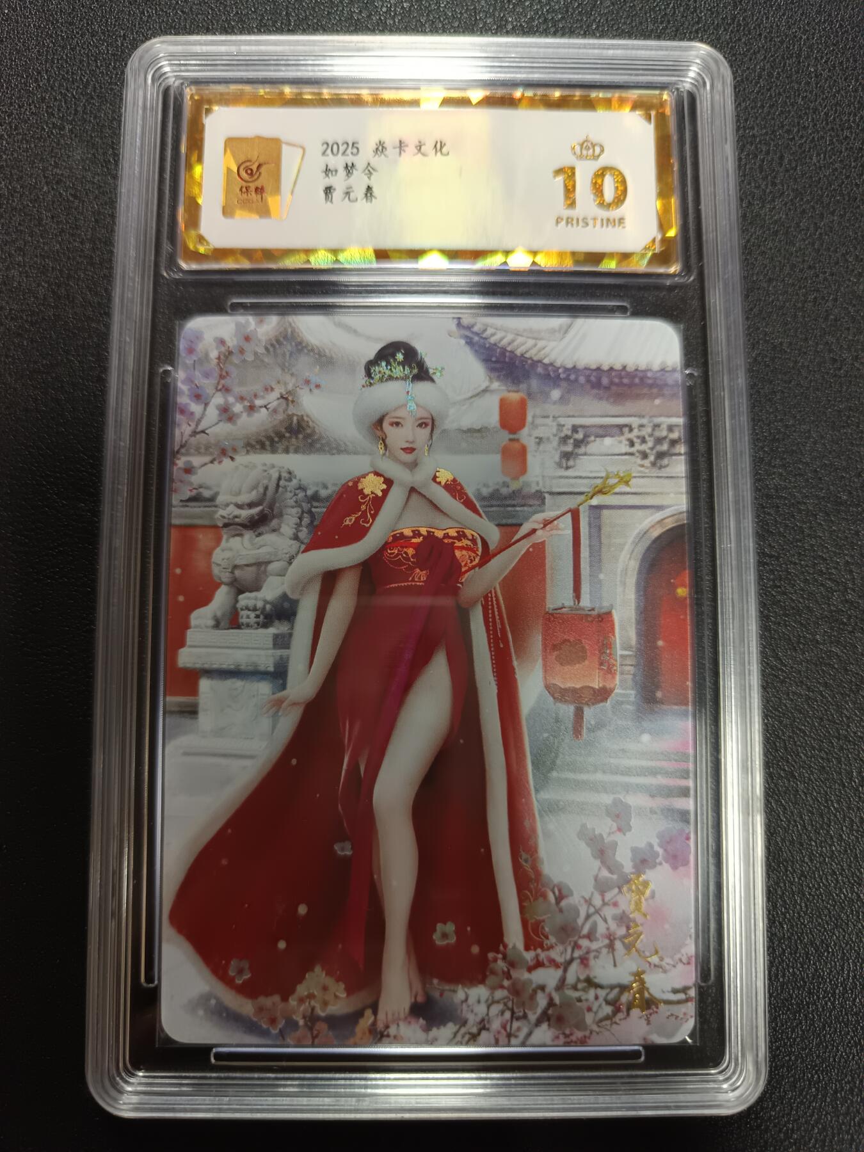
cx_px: 432
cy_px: 576
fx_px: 799
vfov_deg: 71.6
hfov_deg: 56.8
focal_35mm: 24
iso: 640
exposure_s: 1/50
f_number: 1.7
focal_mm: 5.31
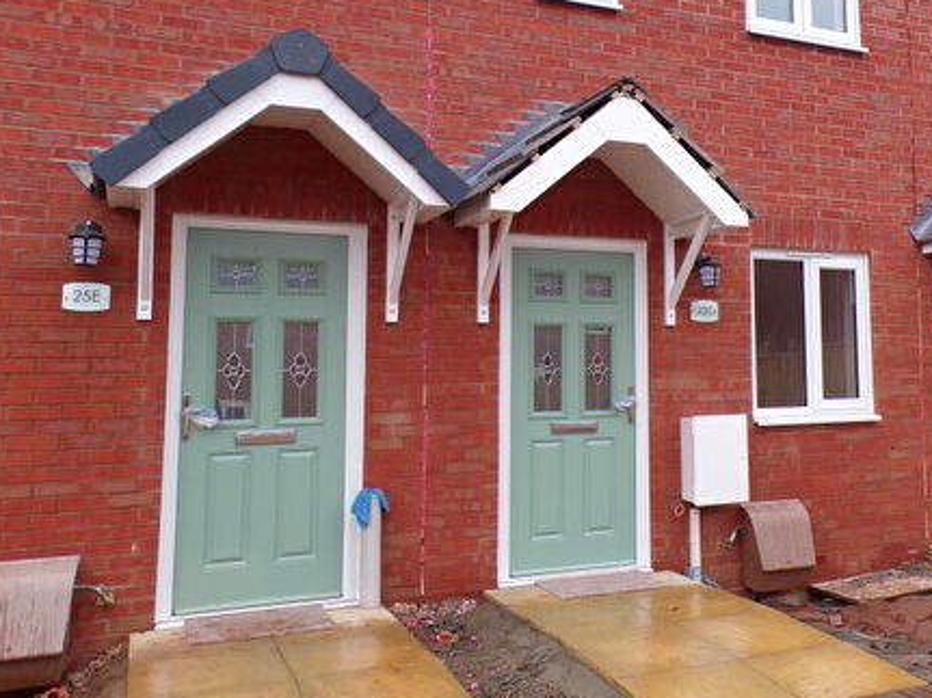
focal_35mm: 39
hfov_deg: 46.4
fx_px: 1050
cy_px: 260
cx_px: 679
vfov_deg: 36.6
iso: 80
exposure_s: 1/80
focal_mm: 4.3
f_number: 4.3
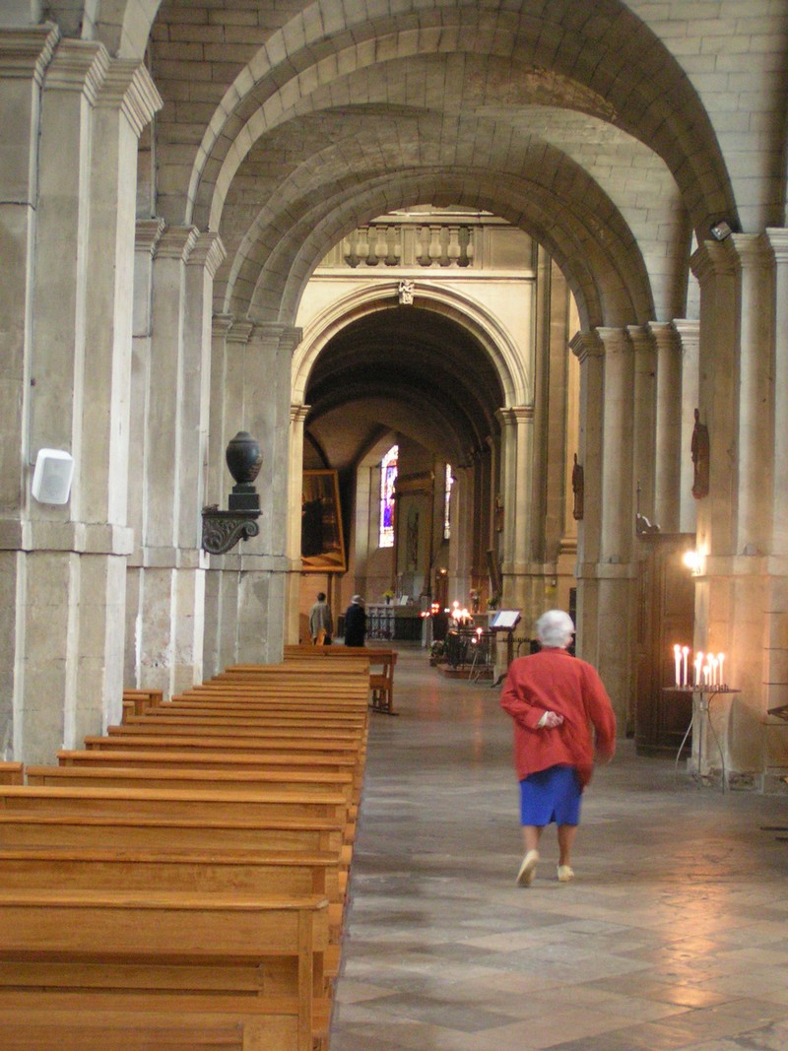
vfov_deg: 30.7
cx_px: 394
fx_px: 1913
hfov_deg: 23.3
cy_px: 526
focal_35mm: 63
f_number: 3.2
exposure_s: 1/10
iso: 400
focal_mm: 9.7
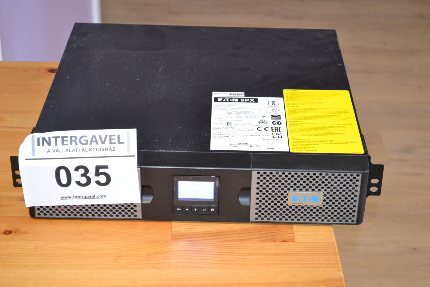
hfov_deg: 28.1
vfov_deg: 18.9
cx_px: 215
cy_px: 144
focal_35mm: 72
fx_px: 860
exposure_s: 1/60
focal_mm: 48
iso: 2000
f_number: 5.6
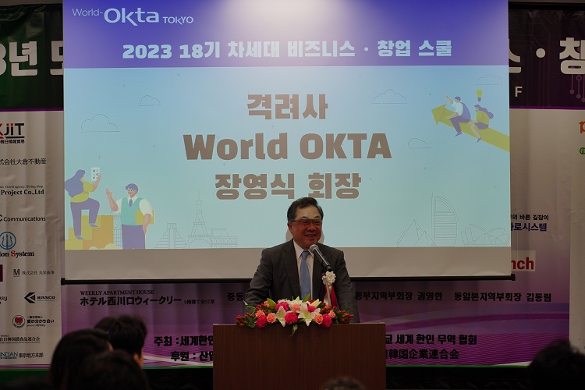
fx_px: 1706
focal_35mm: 105
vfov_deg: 13.0
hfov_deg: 19.5
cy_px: 195
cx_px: 292
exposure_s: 1/125
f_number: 4
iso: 250
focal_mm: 105
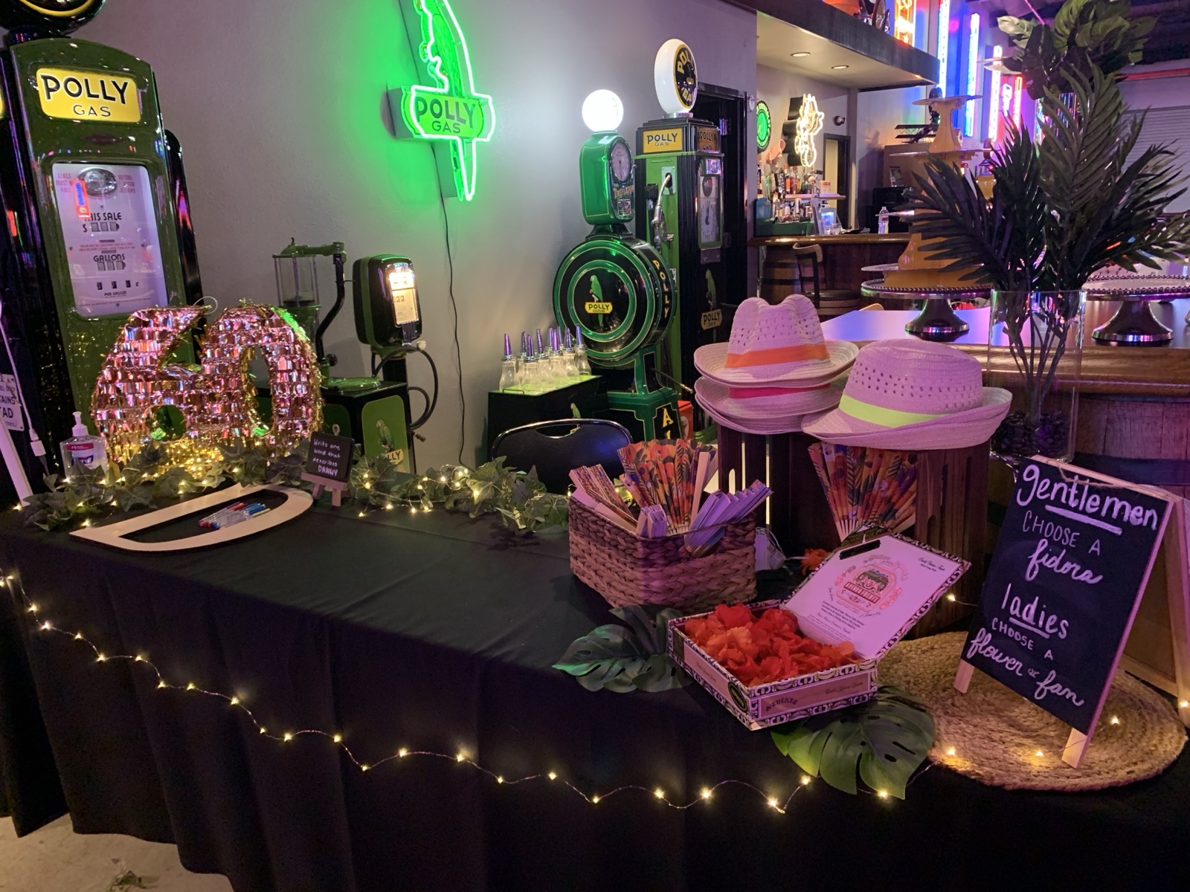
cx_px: 595
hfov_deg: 67.3
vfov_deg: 53.1
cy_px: 446
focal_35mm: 26
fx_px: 894
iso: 640
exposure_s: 1/30
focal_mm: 4.25
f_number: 1.8
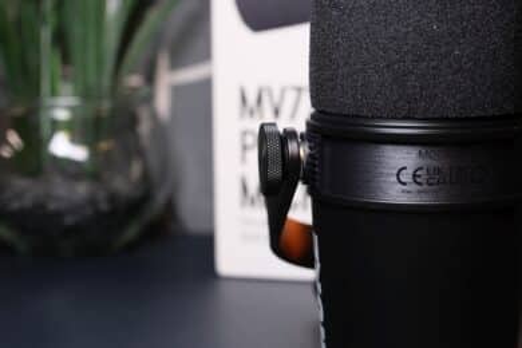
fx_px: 1203
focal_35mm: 83
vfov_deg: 16.5
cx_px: 261
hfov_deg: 24.5
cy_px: 174
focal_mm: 55
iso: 1600
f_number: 8
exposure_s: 1/42
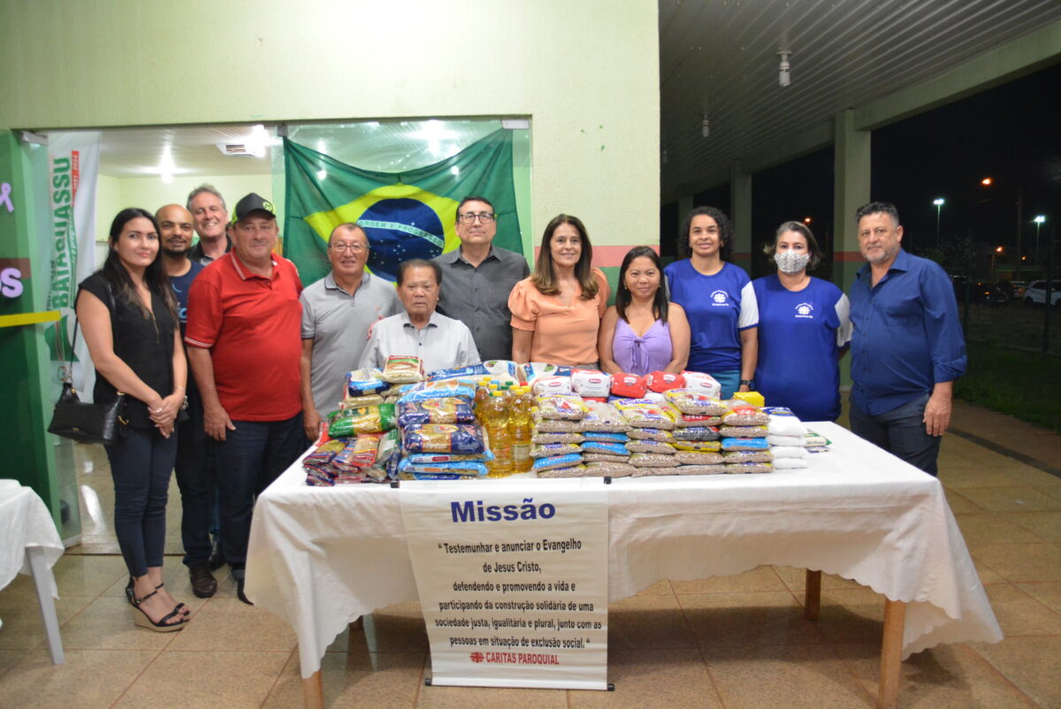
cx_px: 530
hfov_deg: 67.3
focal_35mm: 27
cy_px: 354
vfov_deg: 48.0
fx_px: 796
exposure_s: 1/60
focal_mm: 18
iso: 2500
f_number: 4
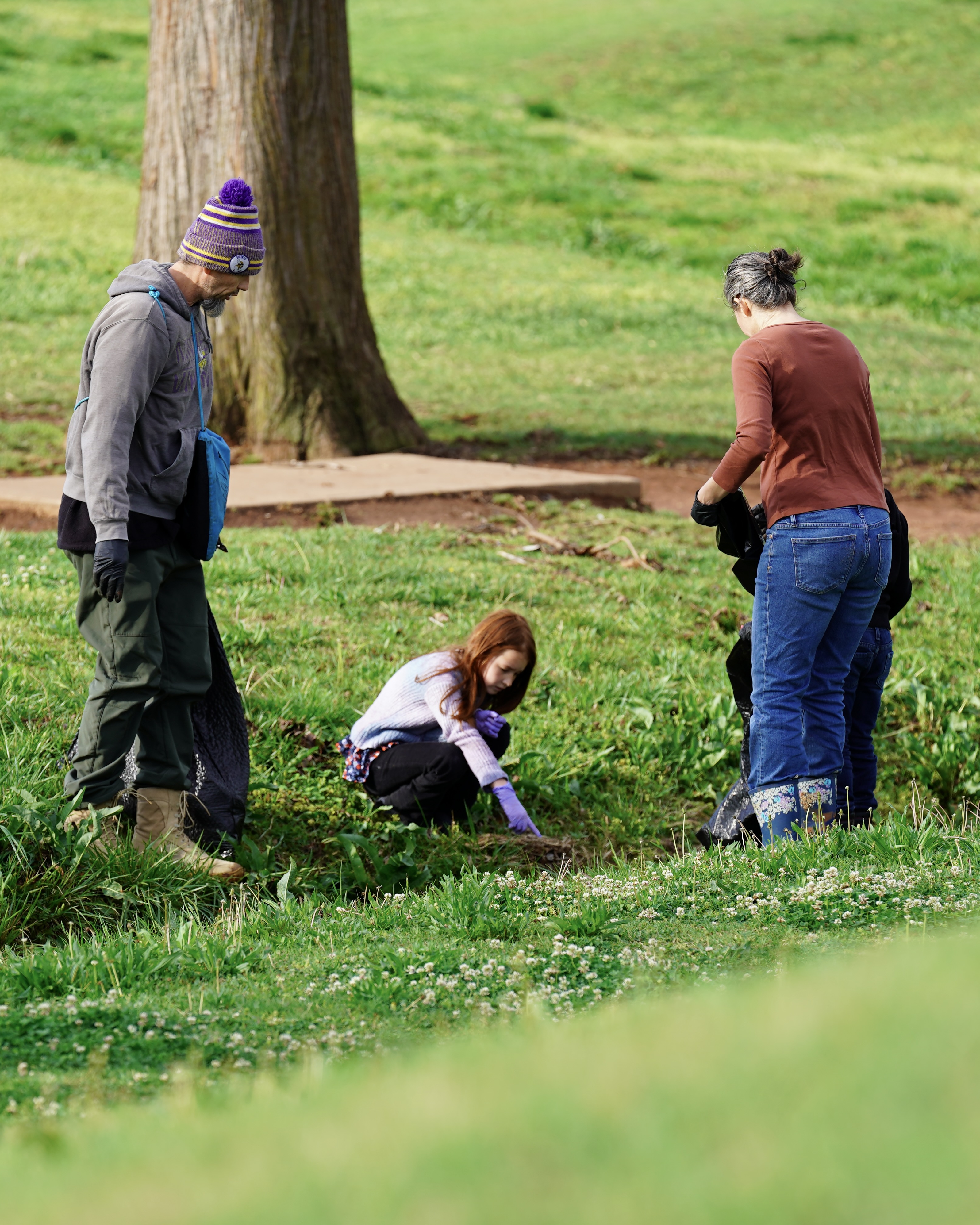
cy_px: 613
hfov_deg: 5.5
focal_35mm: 282
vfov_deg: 6.9
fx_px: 10224
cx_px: 497
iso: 100
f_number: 4.5
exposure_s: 1/250
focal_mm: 200
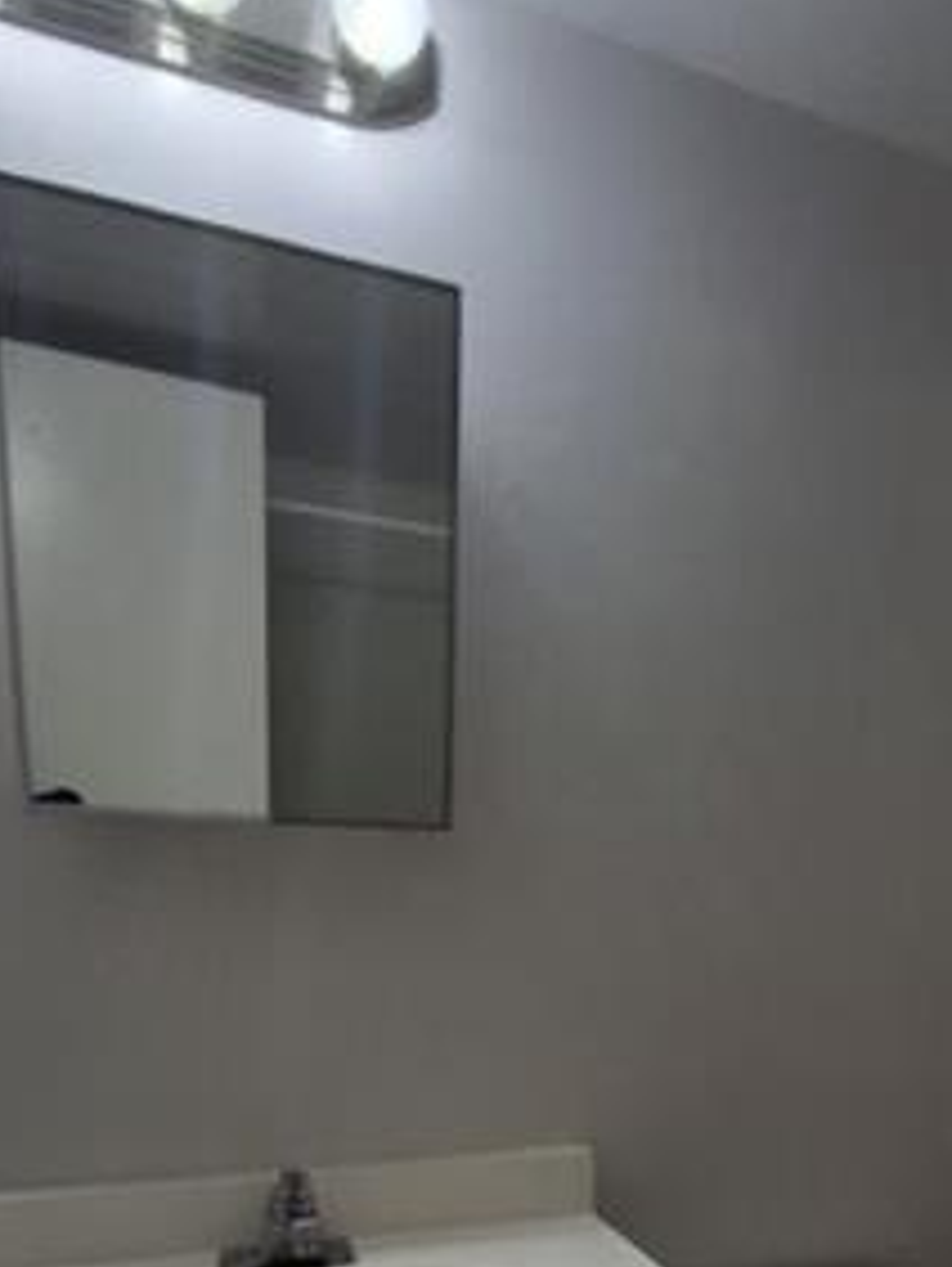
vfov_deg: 48.9
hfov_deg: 41.0
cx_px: 674
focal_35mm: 34
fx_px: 1245
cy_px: 1110
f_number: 2.2
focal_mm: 1.64
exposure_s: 1/120
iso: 40
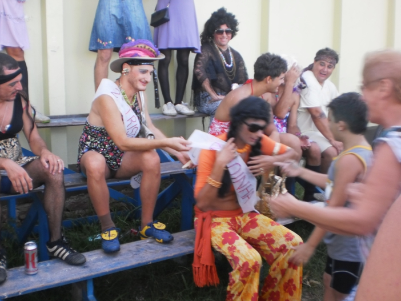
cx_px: 176
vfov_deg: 35.2
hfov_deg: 45.7
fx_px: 475
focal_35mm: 41
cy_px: 155
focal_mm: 6.3
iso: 100
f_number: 3.1
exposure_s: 1/40
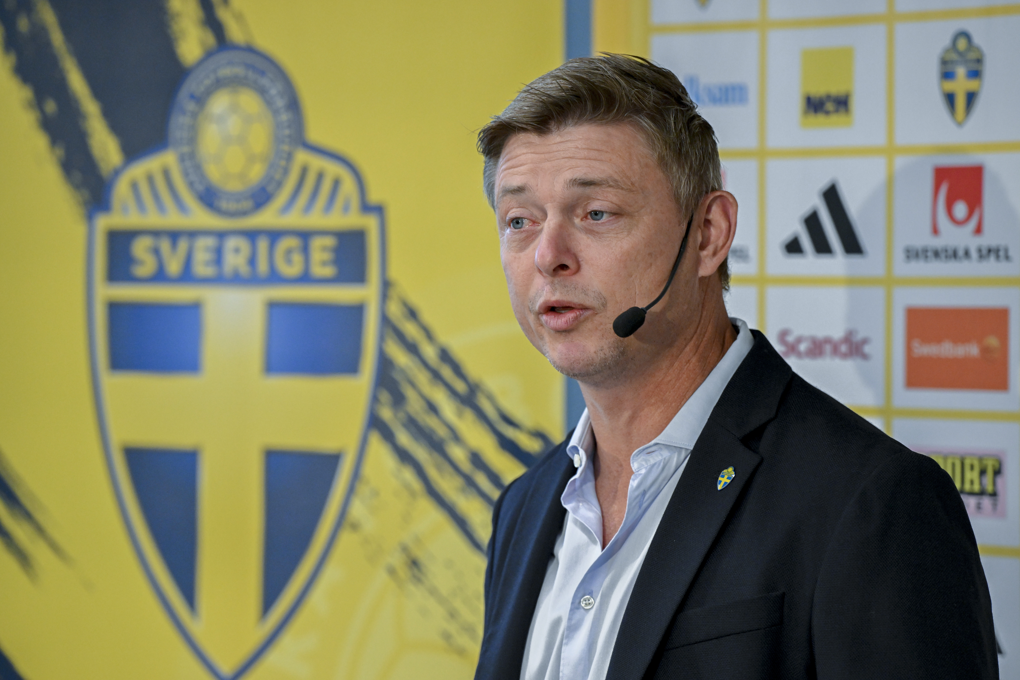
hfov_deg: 10.3
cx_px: 510
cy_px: 340
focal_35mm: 200
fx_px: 5666
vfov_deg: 6.9
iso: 3200
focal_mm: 200
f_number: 5
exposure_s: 1/250
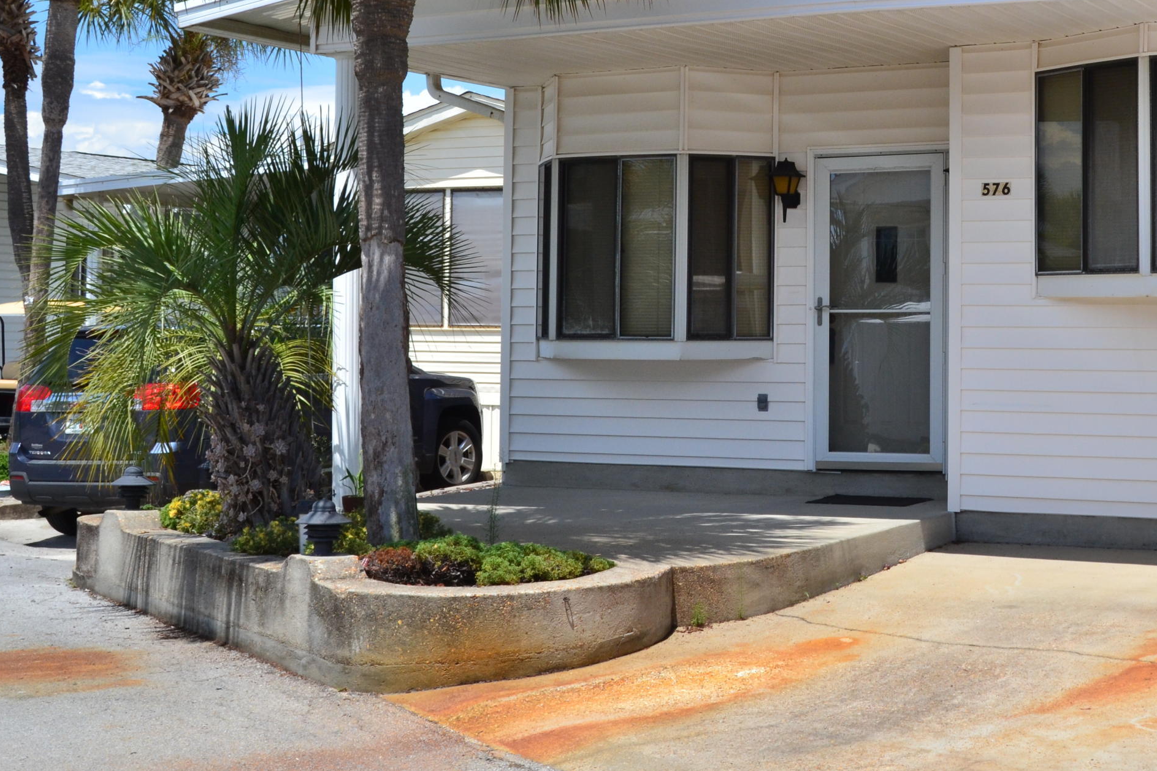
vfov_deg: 21.7
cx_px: 884
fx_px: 1992
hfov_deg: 31.7
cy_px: 205
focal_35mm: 62
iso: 400
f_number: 11
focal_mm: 26
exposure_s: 1/500
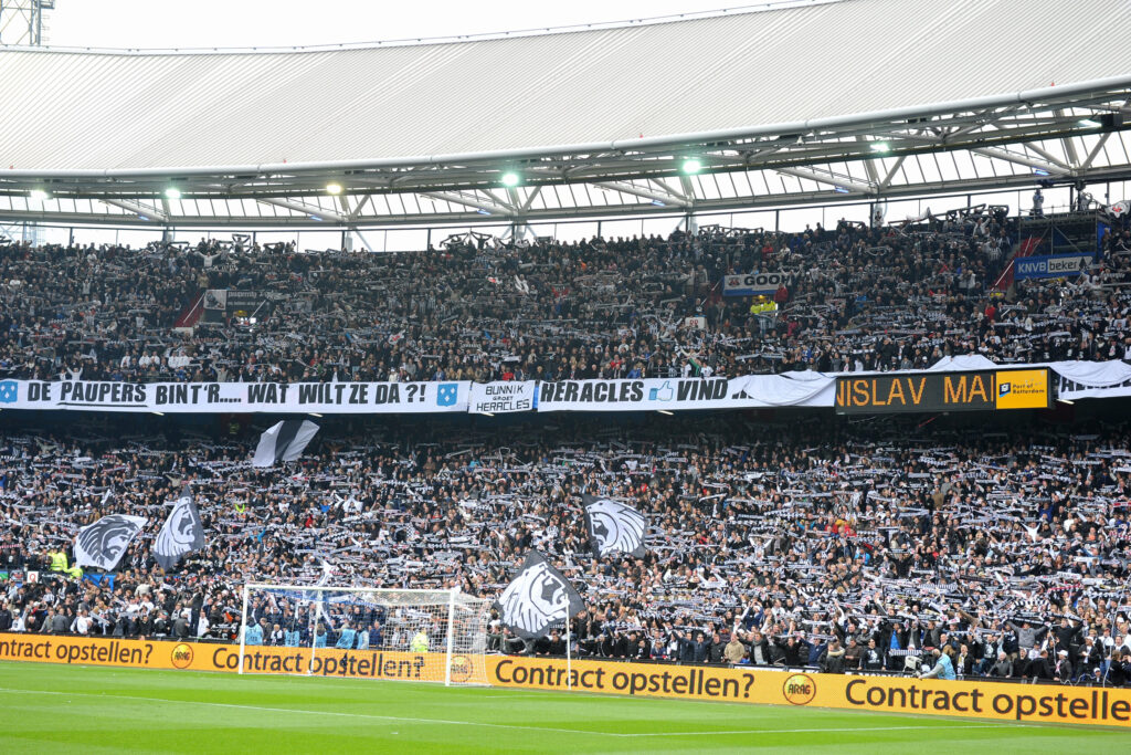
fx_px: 2199
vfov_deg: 19.5
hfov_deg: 28.8
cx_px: 566
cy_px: 378
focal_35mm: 70
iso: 450
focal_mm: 70
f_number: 5.6
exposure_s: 1/250
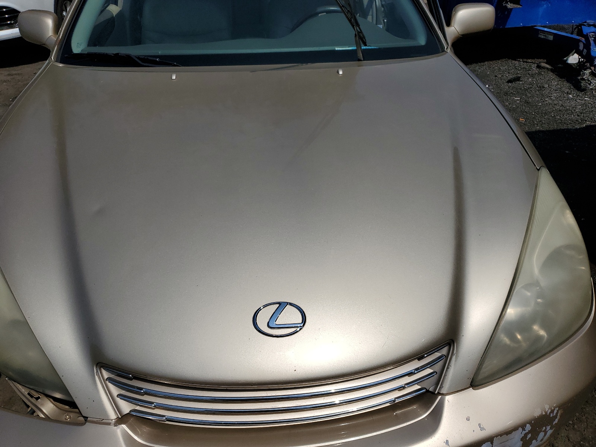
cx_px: 298
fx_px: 448
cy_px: 224
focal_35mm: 26
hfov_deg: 67.3
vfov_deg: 53.1
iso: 51
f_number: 1.5
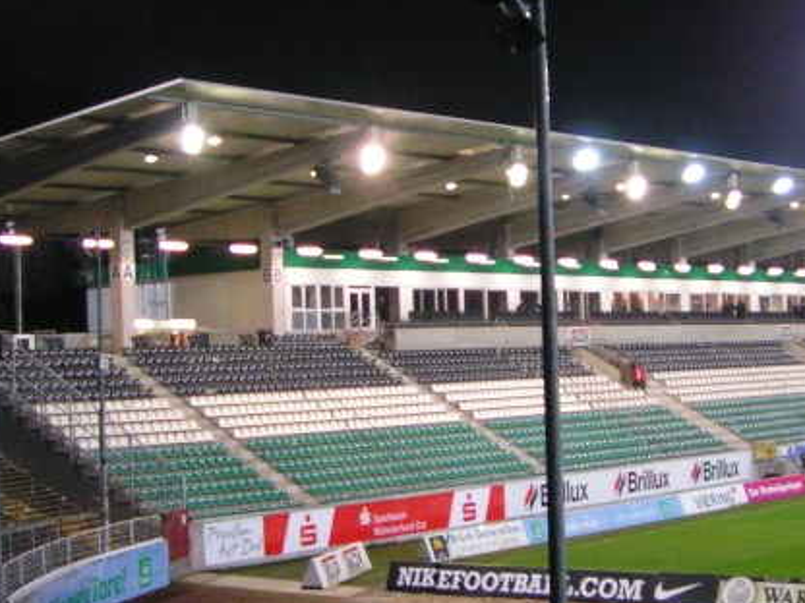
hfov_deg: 26.6
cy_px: 280
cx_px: 495
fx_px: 1698
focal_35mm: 73
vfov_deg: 20.2
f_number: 2.8
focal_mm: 5.8
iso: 200
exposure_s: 1/30
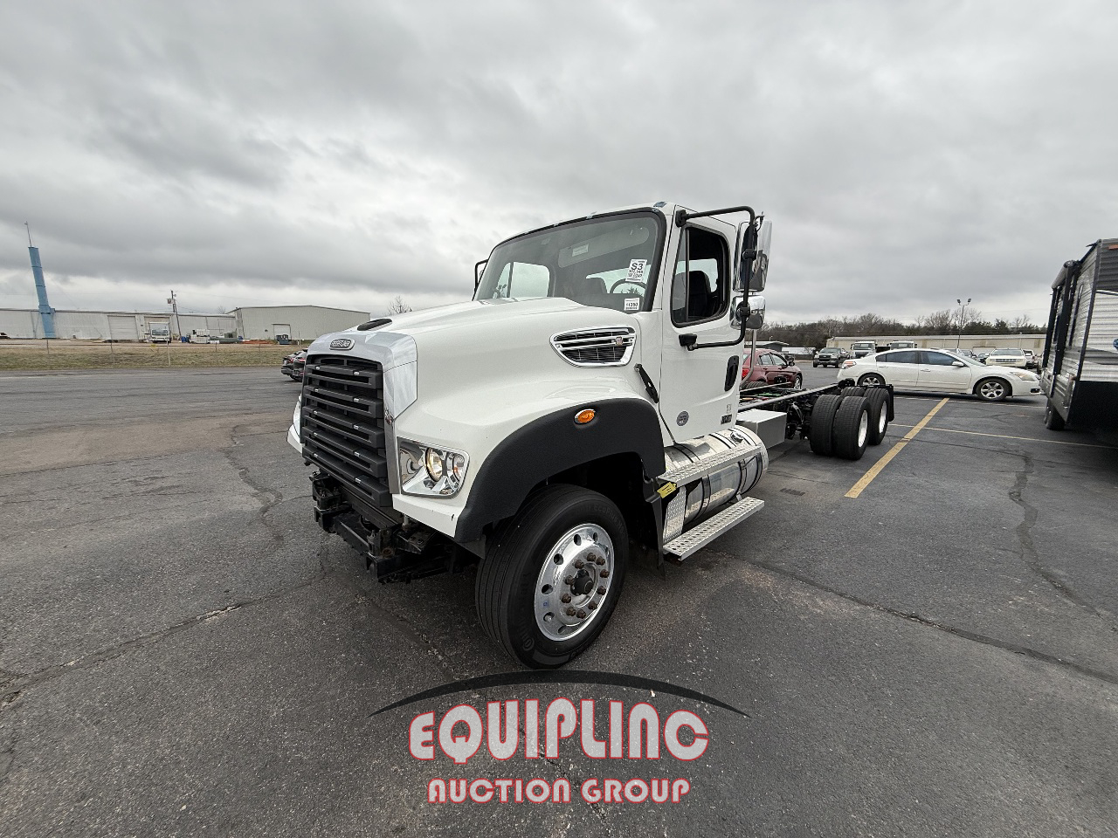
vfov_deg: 85.7
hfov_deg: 102.1
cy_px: 419
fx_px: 452
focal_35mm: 14
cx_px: 559
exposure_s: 1/436
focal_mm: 2.22
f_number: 2.2
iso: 50
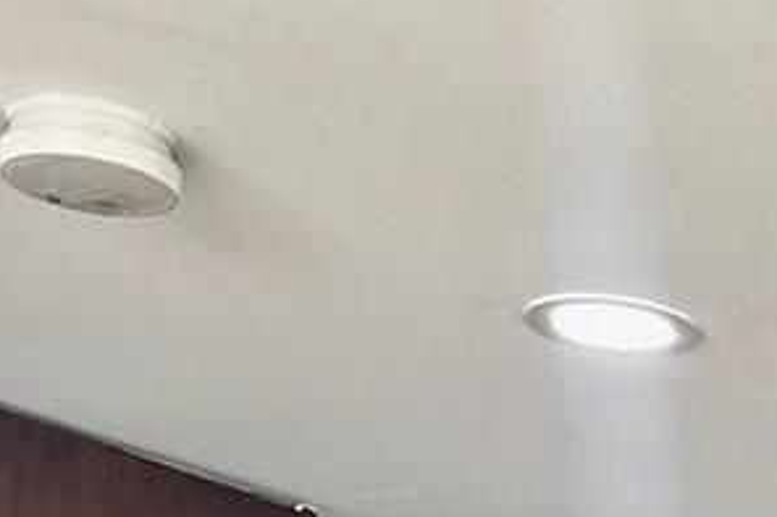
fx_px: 2912
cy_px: 1533
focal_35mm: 135
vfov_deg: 8.5
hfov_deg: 13.8
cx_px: 1341
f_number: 1.78
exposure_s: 1/120
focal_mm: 6.86
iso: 160
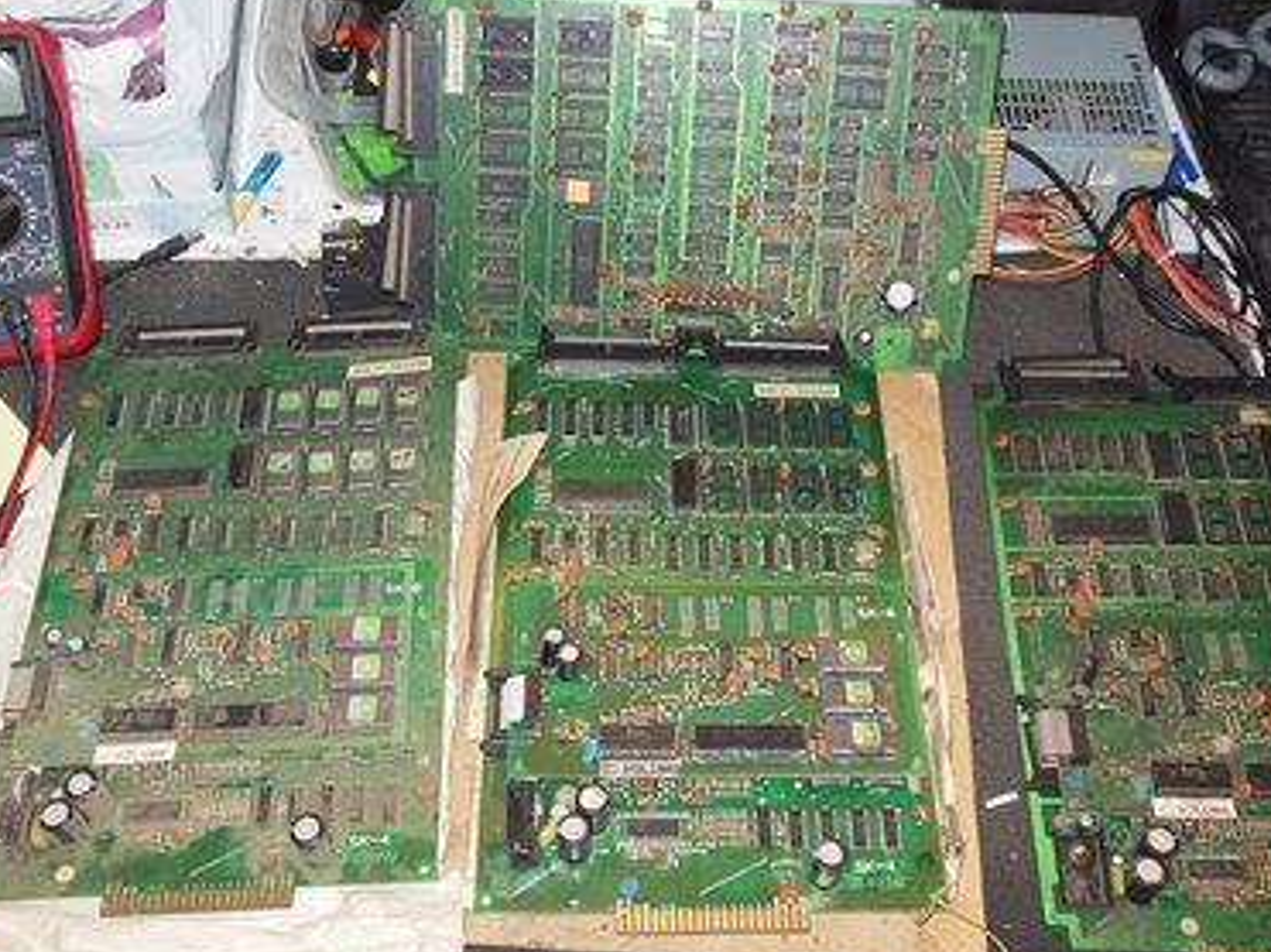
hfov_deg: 52.5
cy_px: 473
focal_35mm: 35
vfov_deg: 40.7
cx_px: 723
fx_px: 1285
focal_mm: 5.2
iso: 200
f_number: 3.3
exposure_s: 1/25
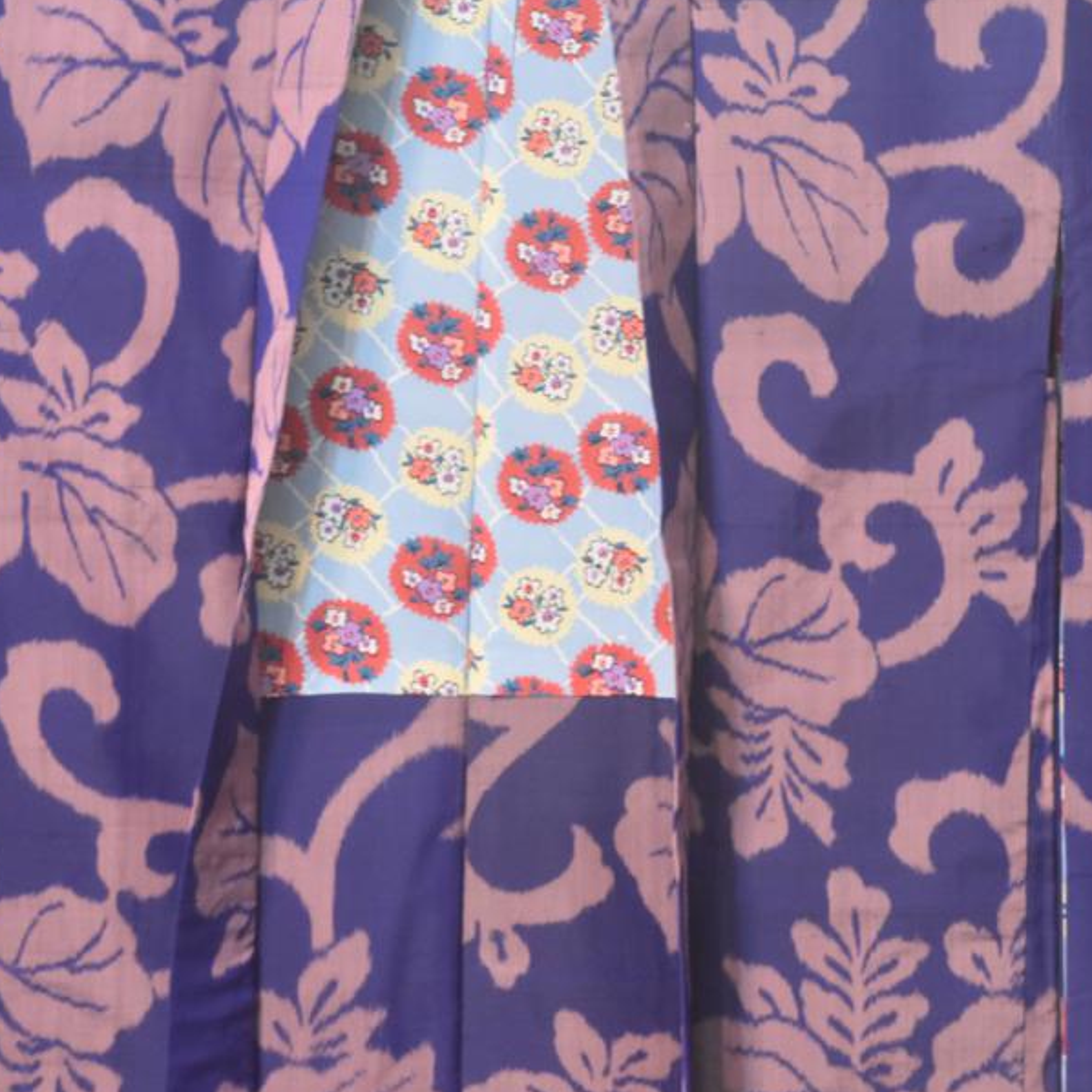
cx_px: 789
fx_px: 7424
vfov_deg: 8.4
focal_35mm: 208
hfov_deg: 8.4
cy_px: 474
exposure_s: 1/60
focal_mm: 90
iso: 3200
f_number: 5.6
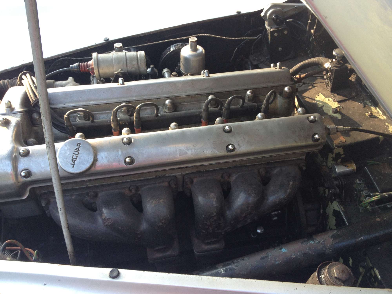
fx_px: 396
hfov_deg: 52.6
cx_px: 196
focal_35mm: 35
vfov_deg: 40.7
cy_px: 147
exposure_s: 1/120
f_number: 2.4
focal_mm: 4.28
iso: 64
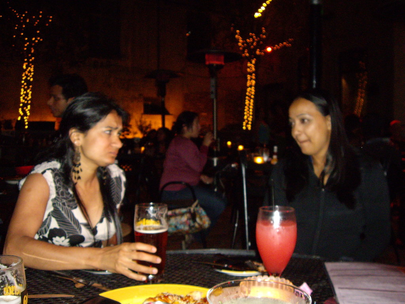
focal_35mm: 38
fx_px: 445
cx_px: 202
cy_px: 152
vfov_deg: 37.7
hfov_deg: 49.0
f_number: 2.7
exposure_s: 1/40
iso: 400
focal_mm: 6.2
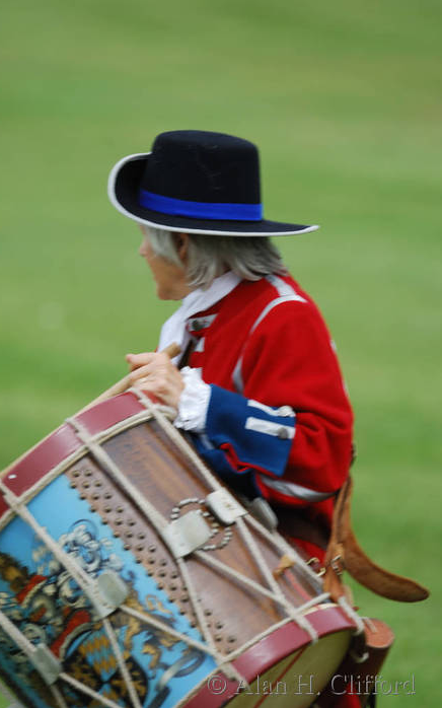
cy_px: 354
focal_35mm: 522
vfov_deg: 4.0
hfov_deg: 2.5
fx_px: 10065
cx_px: 207
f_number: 5.6
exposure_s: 1/320
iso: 100
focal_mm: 340
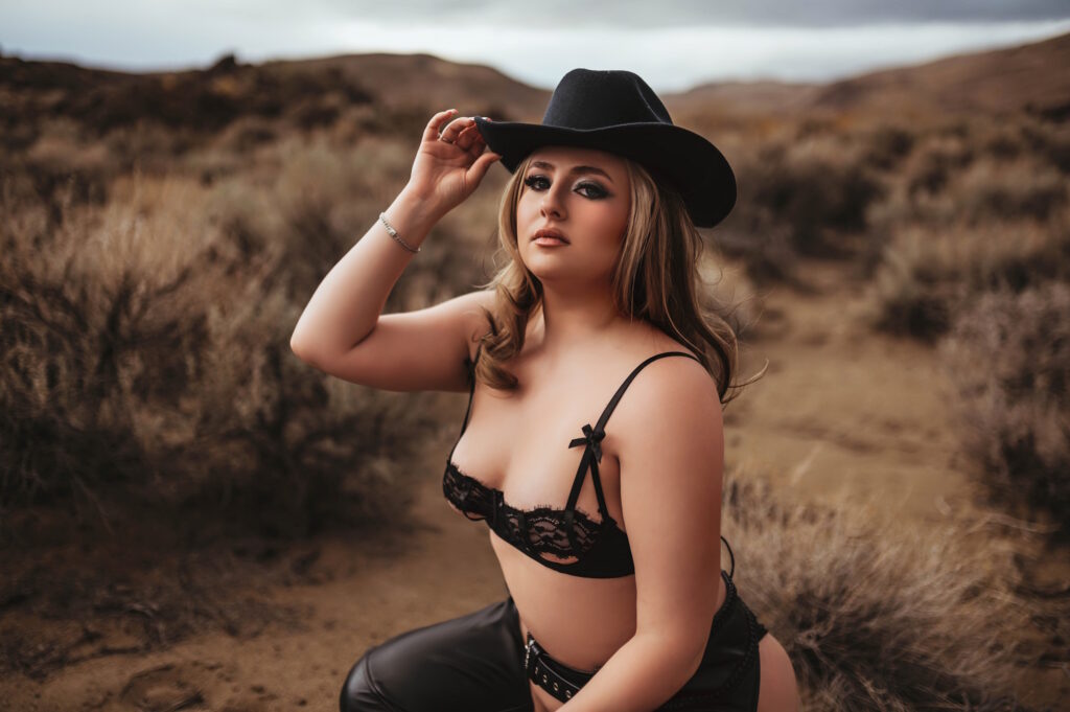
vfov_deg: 37.8
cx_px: 535
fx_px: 1039
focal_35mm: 35
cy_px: 356
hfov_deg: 54.5
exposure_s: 1/640
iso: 125
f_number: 1.8
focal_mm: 35
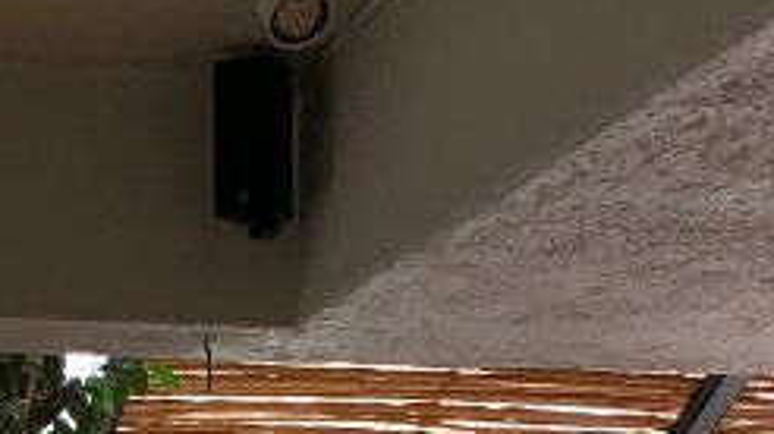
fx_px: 2523
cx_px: -63
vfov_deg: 8.9
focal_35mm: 123
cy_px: 1044
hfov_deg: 16.9
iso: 25
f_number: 1.8
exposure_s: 1/121
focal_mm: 4.25
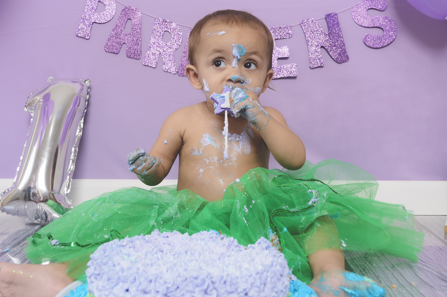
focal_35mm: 45
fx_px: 558
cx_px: 224
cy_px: 148
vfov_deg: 29.8
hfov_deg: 43.6
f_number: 5.6
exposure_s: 1/60
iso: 200
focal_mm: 30
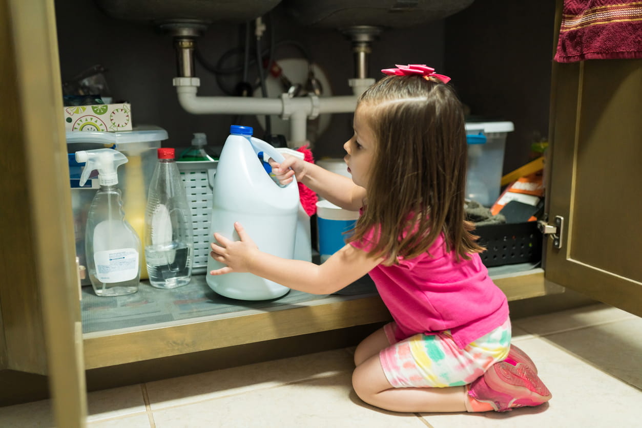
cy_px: 214
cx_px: 321
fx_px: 624
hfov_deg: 54.4
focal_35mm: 35
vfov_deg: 37.9
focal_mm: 35
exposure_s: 1/160
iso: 640
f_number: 1.8
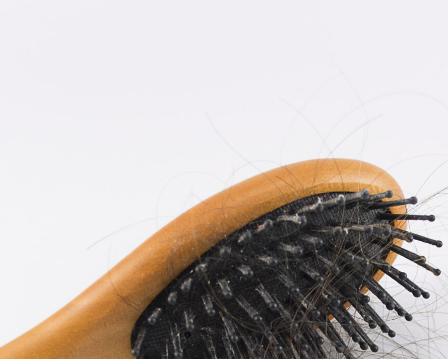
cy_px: 424
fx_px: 1101
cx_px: 358
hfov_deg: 22.7
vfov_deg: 17.7
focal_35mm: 83
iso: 400
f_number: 4.5
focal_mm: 20
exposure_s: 1/50
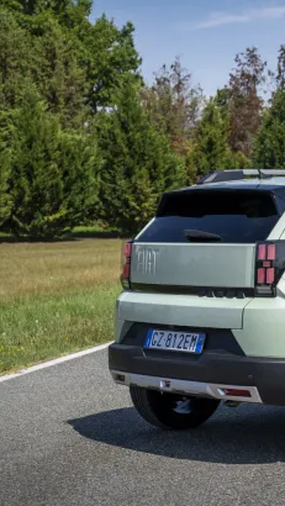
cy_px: 239
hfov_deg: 12.2
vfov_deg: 22.0
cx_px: 339
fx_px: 1302
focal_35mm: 97
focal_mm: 50
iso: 64
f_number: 4.5
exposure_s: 1/800
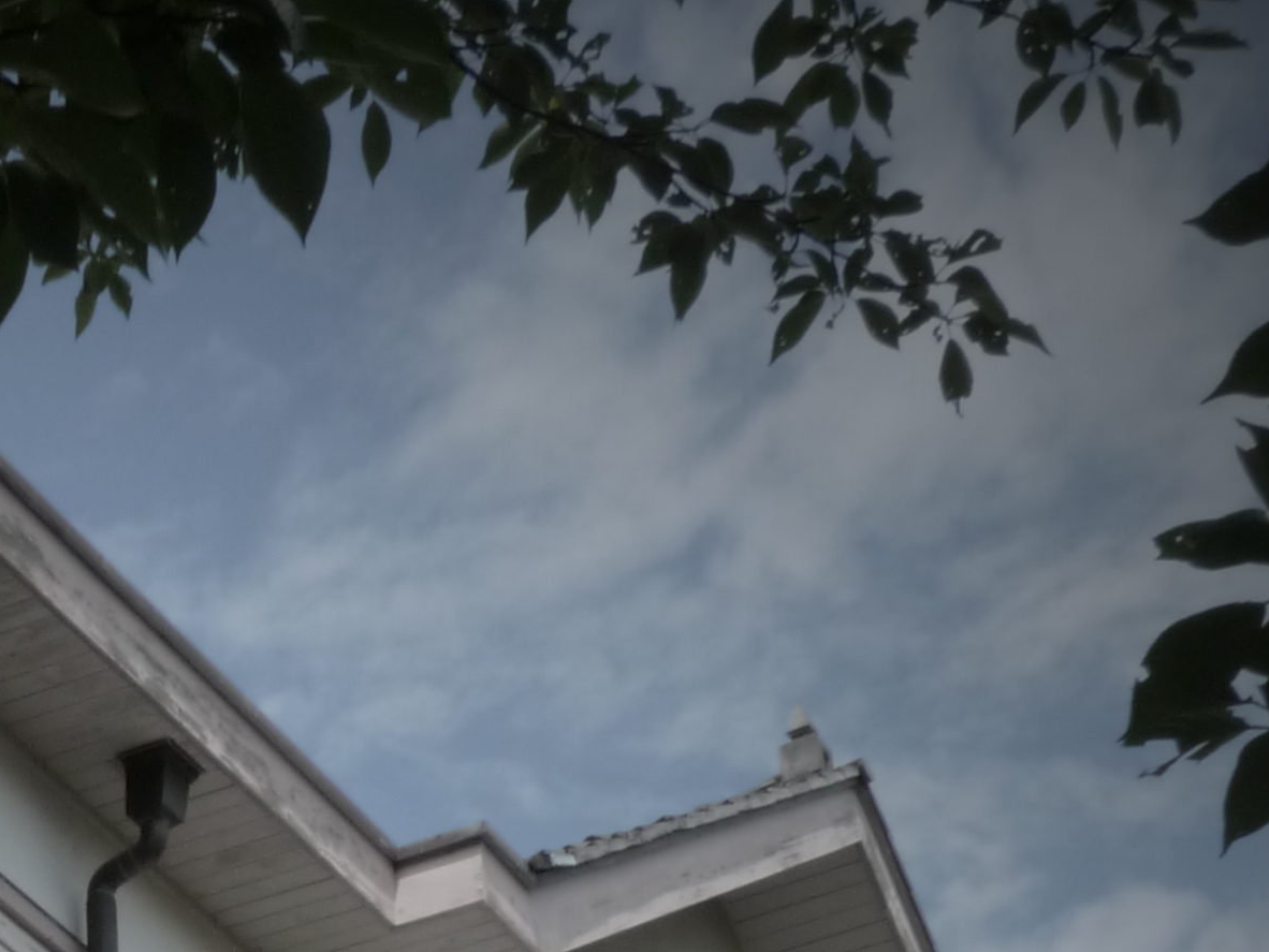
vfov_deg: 14.1
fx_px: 3483
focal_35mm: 95
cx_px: -321
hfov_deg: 19.3
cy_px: 1602
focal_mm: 4.7
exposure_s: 1/400
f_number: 4.5
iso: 125
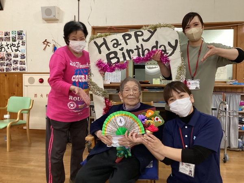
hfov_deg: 58.4
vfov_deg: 45.4
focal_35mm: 31
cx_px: 122
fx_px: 219
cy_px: 92
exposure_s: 1/50
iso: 320
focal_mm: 3.3
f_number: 2.4
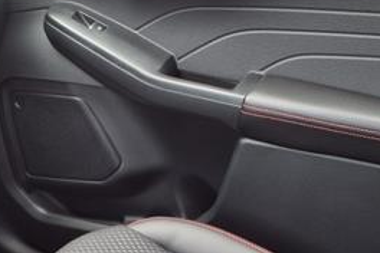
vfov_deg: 19.4
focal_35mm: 68
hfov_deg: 29.4
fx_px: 718
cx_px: 118
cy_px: 254
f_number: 1.9
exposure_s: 1/120
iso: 40
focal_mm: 3.58
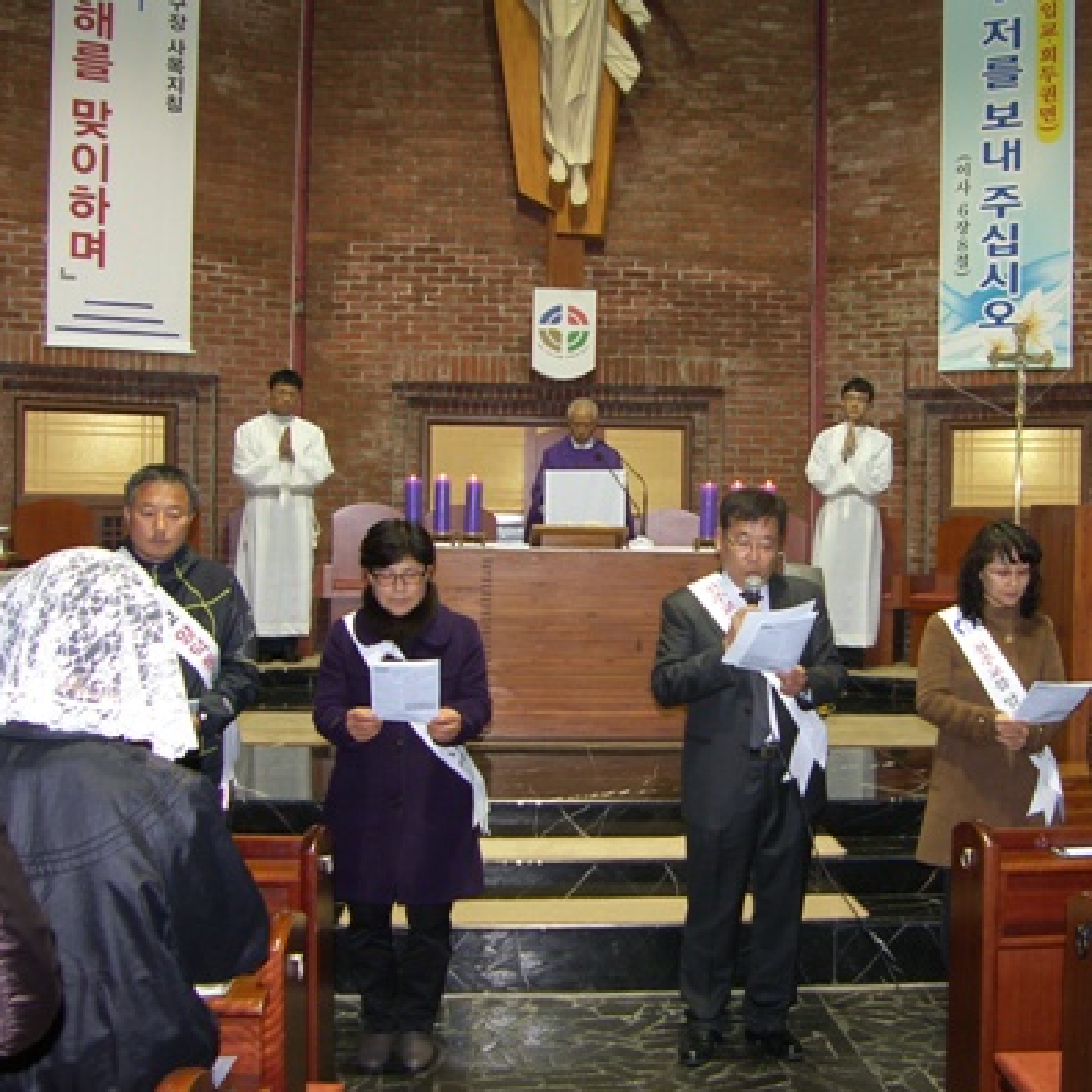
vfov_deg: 41.8
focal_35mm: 40
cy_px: 571
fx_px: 1428
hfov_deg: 41.4
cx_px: 711
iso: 100
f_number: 2.2
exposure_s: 1/30
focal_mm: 7.4
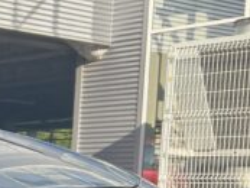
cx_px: -267
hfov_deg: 13.7
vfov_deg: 11.9
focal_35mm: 120
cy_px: 262
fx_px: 867
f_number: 1.5
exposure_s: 1/1377
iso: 50
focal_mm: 5.7
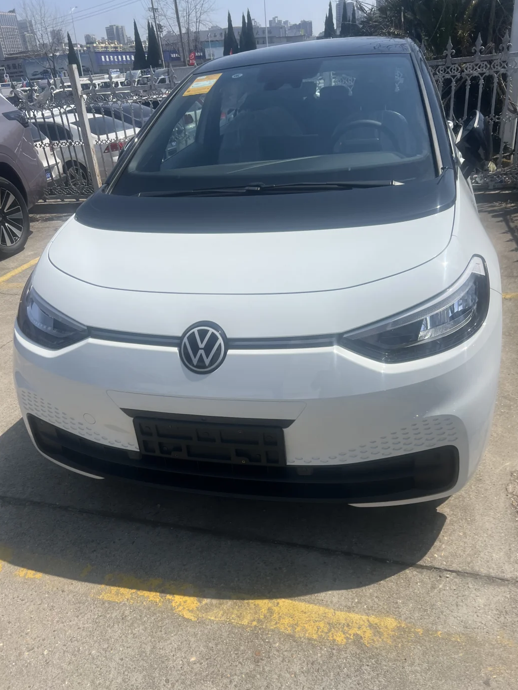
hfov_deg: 51.3
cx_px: 266
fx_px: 539
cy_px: 354
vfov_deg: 65.3
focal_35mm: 27
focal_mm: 5.7
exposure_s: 1/6993
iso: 50
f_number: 1.5
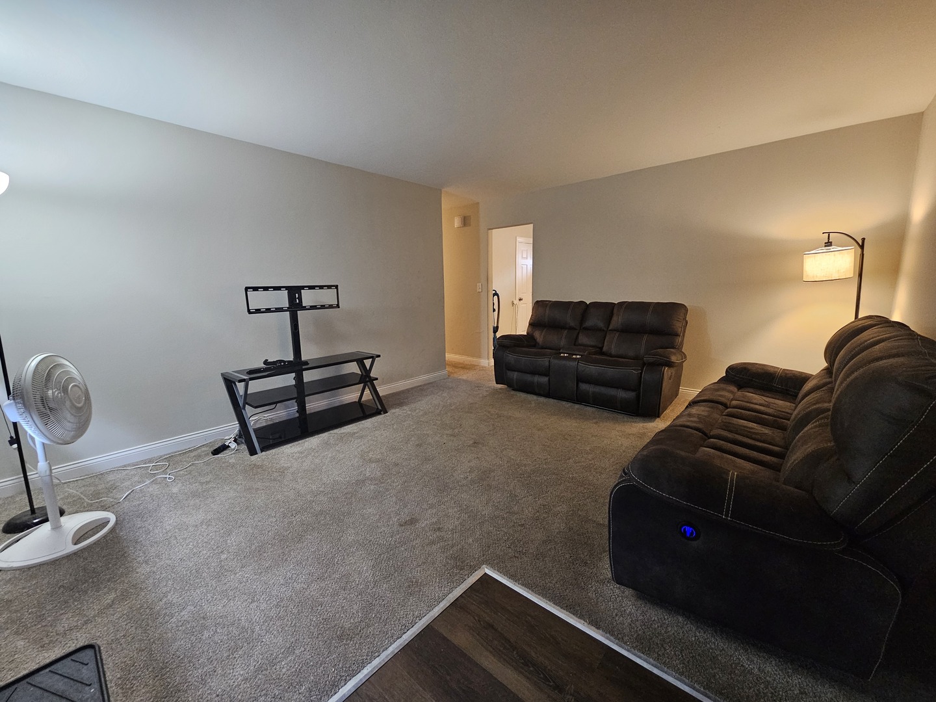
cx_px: 468
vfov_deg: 89.9
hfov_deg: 106.2
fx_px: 352
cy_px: 351
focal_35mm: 13
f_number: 2.2
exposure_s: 1/30
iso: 500
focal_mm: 2.2
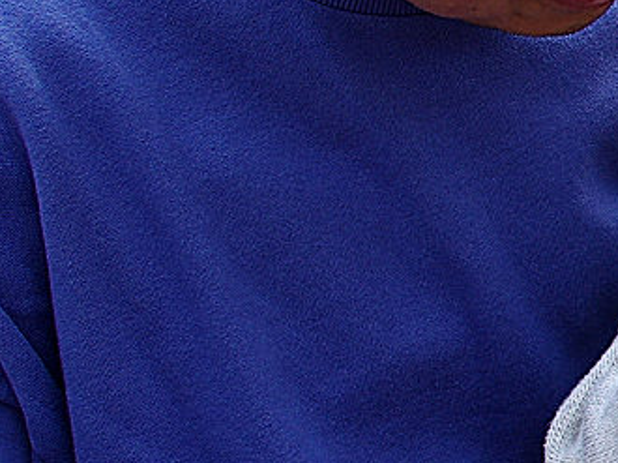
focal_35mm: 268
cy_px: 204
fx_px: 4781
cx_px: 1004
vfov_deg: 5.5
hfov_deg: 7.2
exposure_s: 1/250
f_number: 4.5
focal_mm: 30
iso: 100
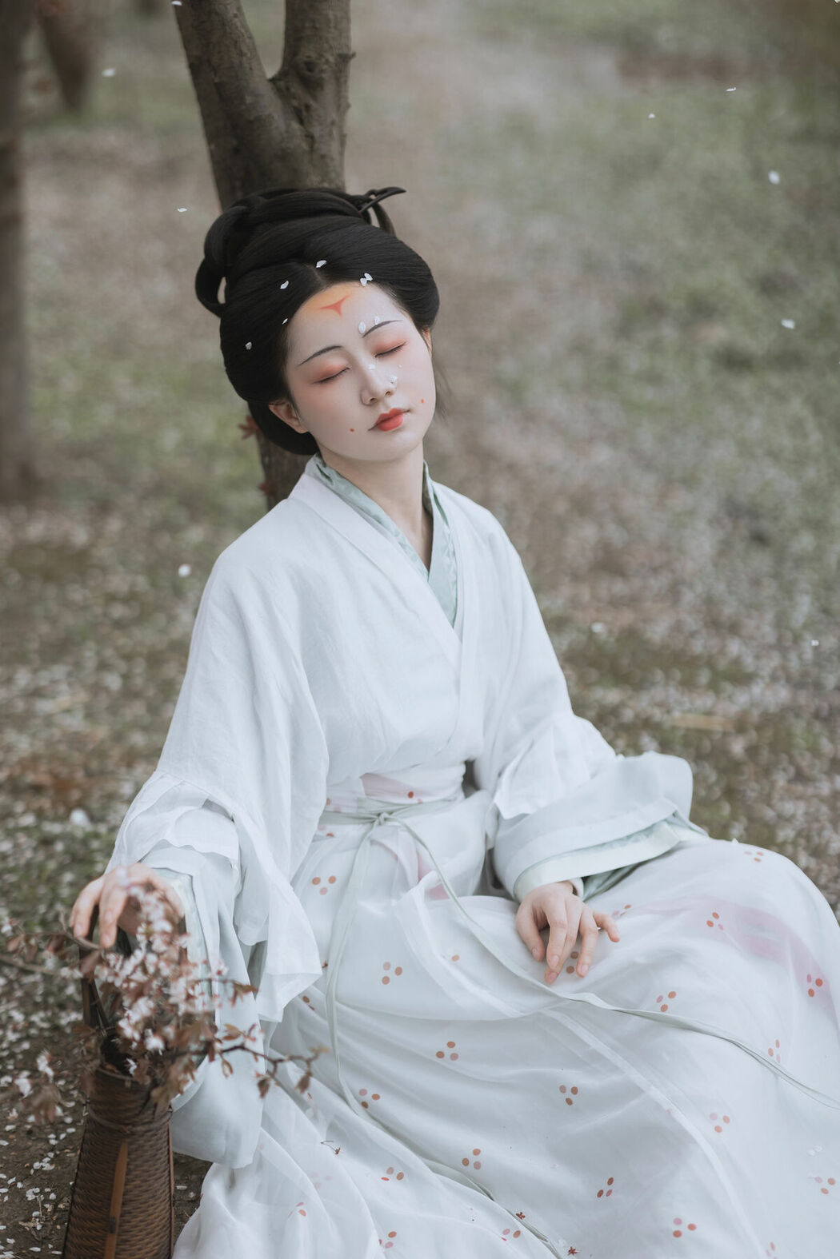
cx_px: 420
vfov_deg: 23.9
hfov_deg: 16.1
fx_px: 2975
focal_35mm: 85
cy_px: 630
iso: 100
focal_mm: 85
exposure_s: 1/4000
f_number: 2
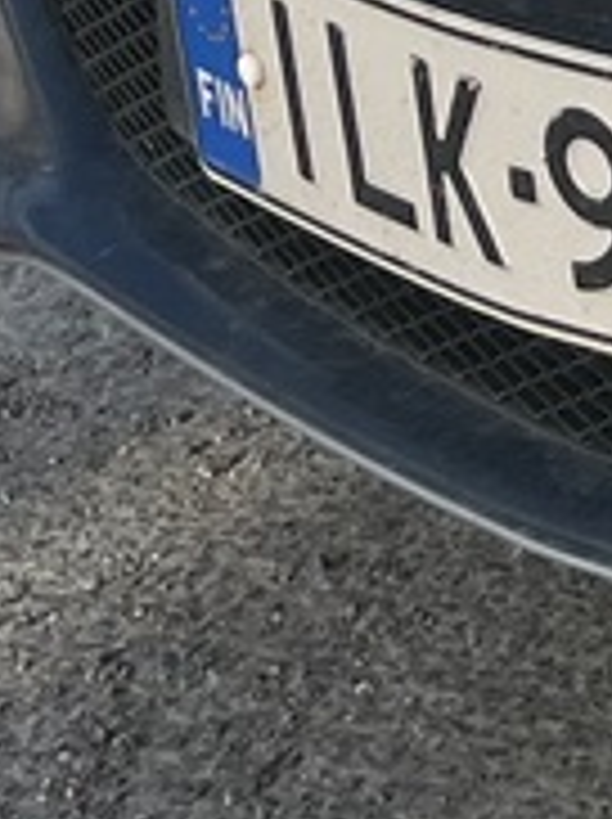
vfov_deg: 9.2
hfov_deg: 6.0
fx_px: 4867
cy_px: -608
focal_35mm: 206
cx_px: 2493
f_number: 1.6
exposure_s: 1/1266
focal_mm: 5.1
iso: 50
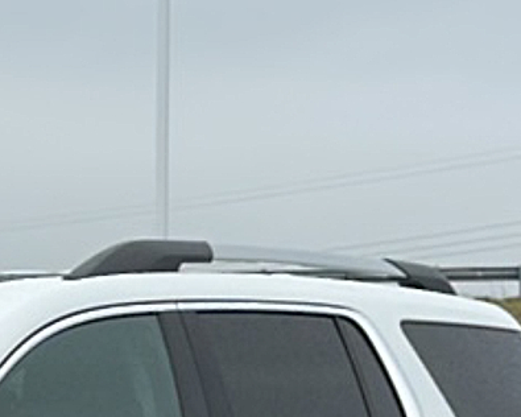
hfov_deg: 7.9
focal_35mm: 241
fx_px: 3716
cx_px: -236
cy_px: 662
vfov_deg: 6.3
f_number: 1.78
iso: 64
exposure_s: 1/2370
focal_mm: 6.86
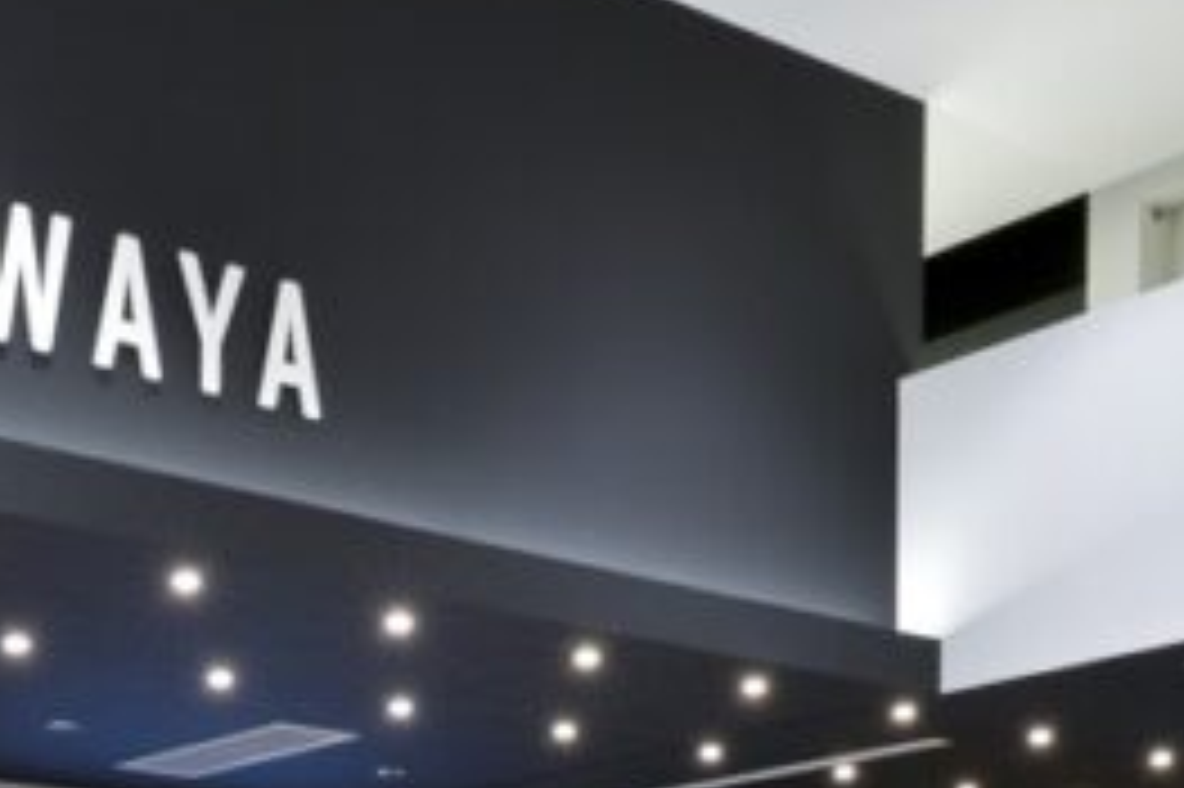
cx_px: 486
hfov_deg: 26.0
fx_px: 2564
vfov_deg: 15.8
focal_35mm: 78
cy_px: 1256
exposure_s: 1/2
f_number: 16
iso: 100
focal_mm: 20
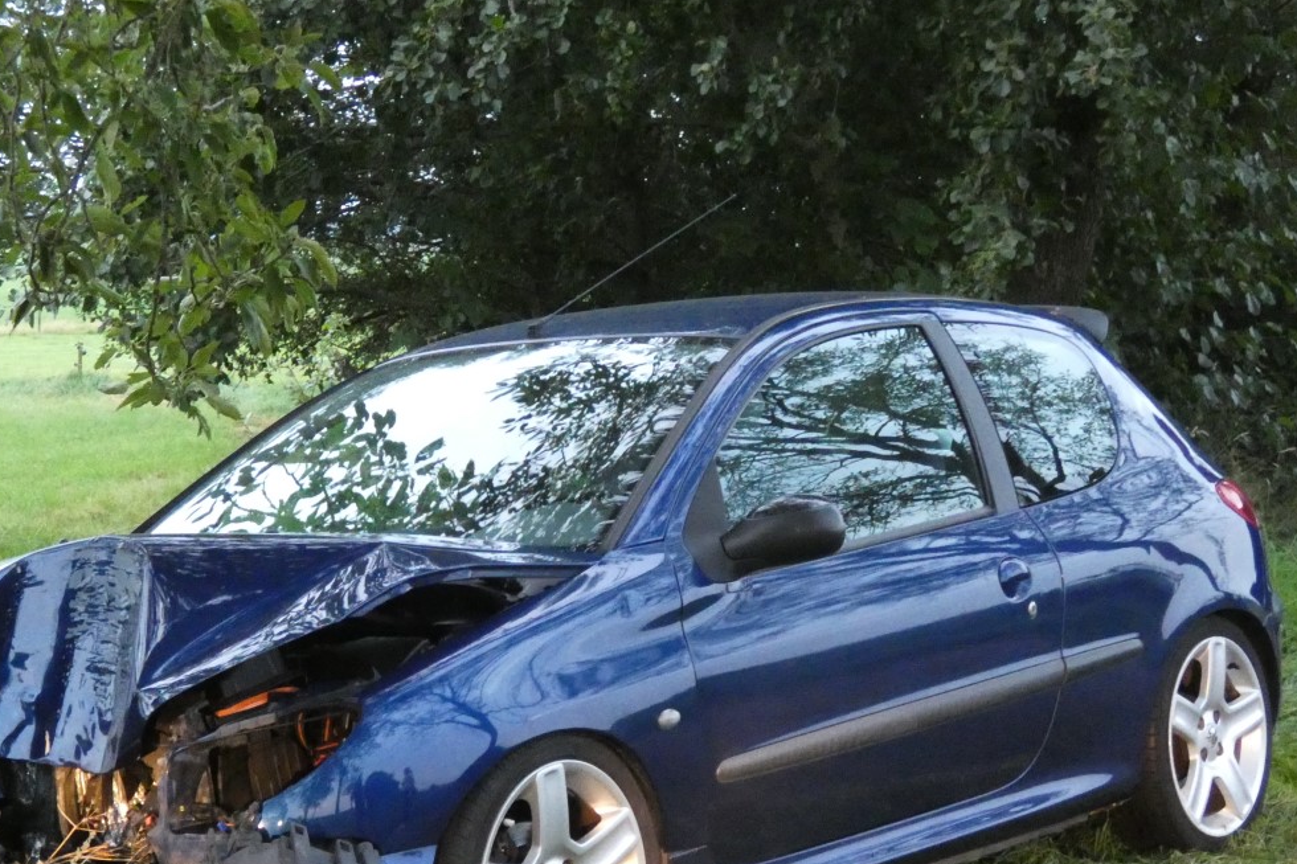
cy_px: 635
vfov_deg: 16.8
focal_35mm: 81
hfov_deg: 25.0
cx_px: 447
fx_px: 2918
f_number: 3.9
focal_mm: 9.5
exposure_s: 1/40
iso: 1600
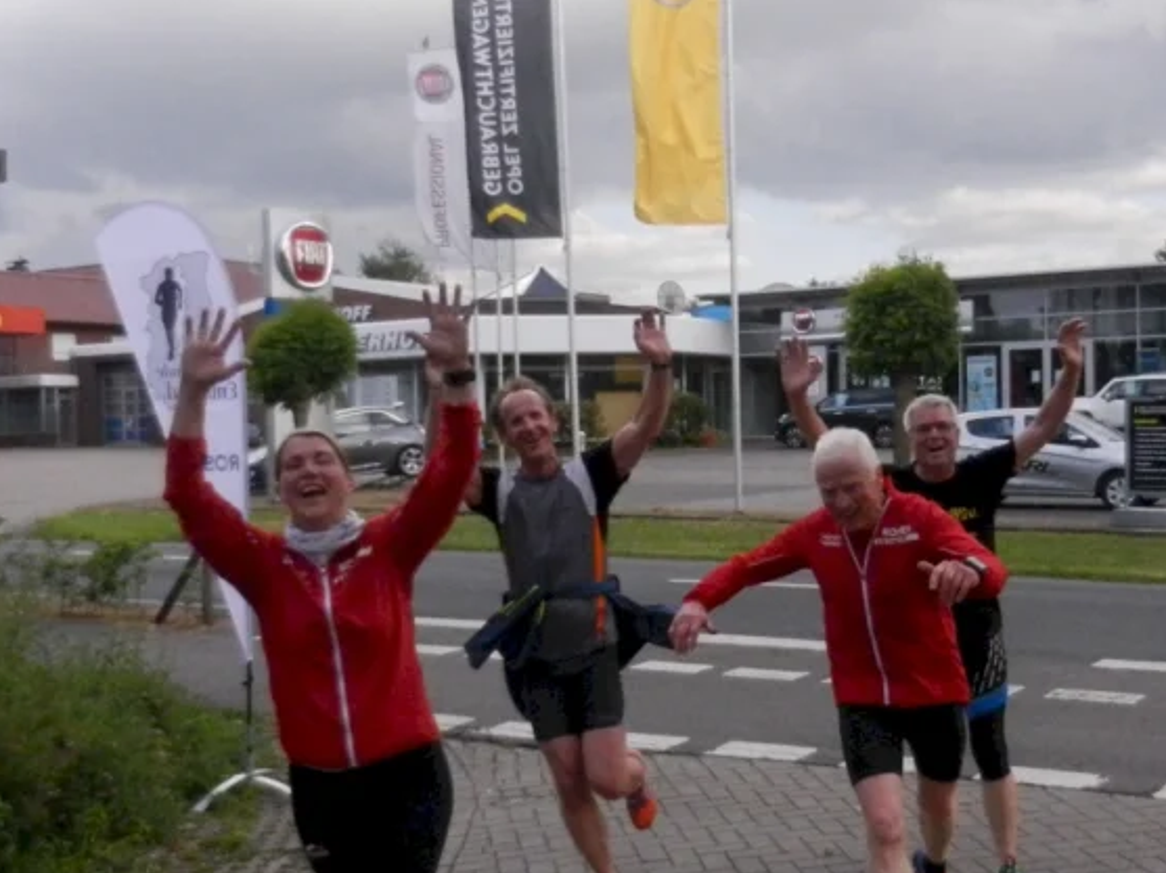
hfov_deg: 40.8
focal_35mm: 46
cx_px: 766
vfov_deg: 31.5
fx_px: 1548
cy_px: 465
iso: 800
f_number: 7
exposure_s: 1/640
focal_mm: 4.5
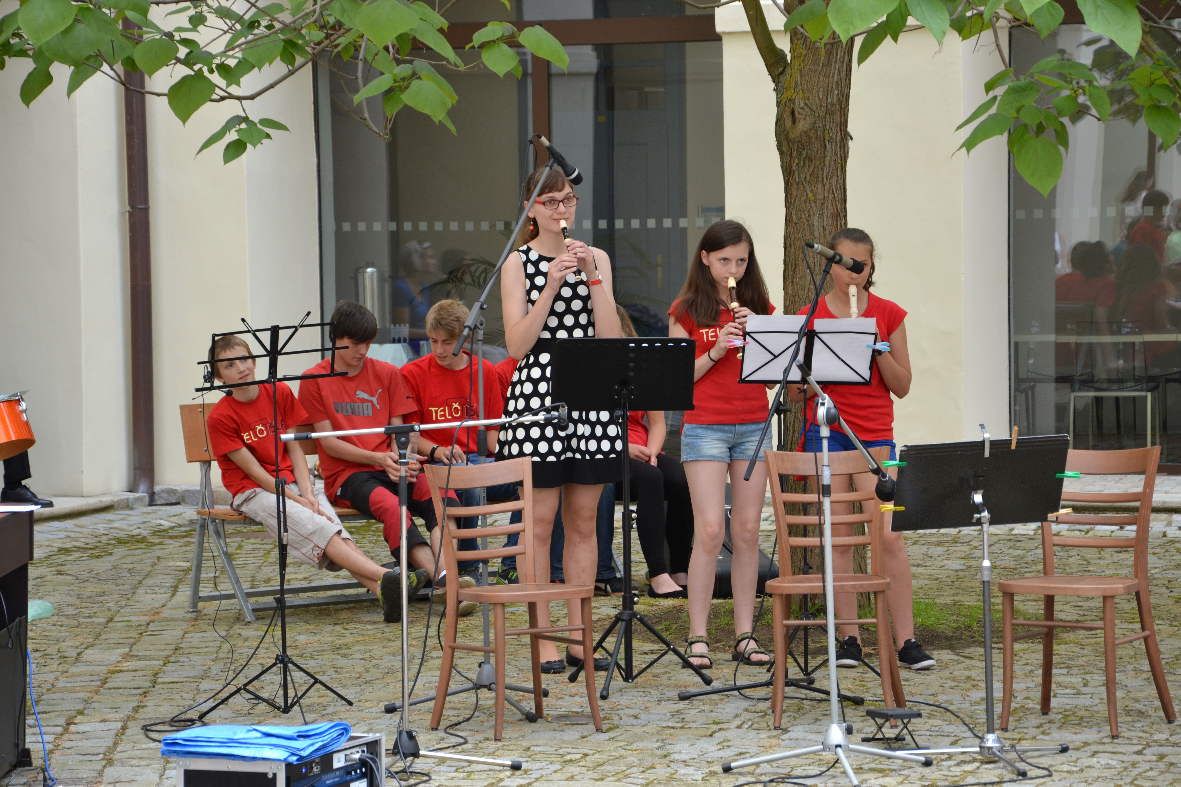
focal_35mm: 120
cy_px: 394
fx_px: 3936
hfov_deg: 17.1
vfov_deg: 11.4
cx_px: 590
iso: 400
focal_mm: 80
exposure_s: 1/125
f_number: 5.3
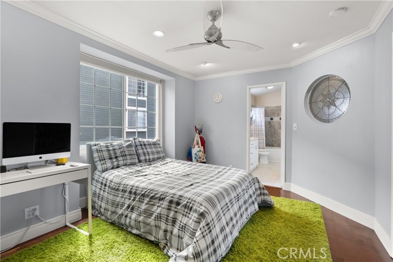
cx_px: 196
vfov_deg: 73.8
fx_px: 175
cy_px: 131
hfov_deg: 96.7
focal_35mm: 16
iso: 640
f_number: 9
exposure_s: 1/13
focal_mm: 16
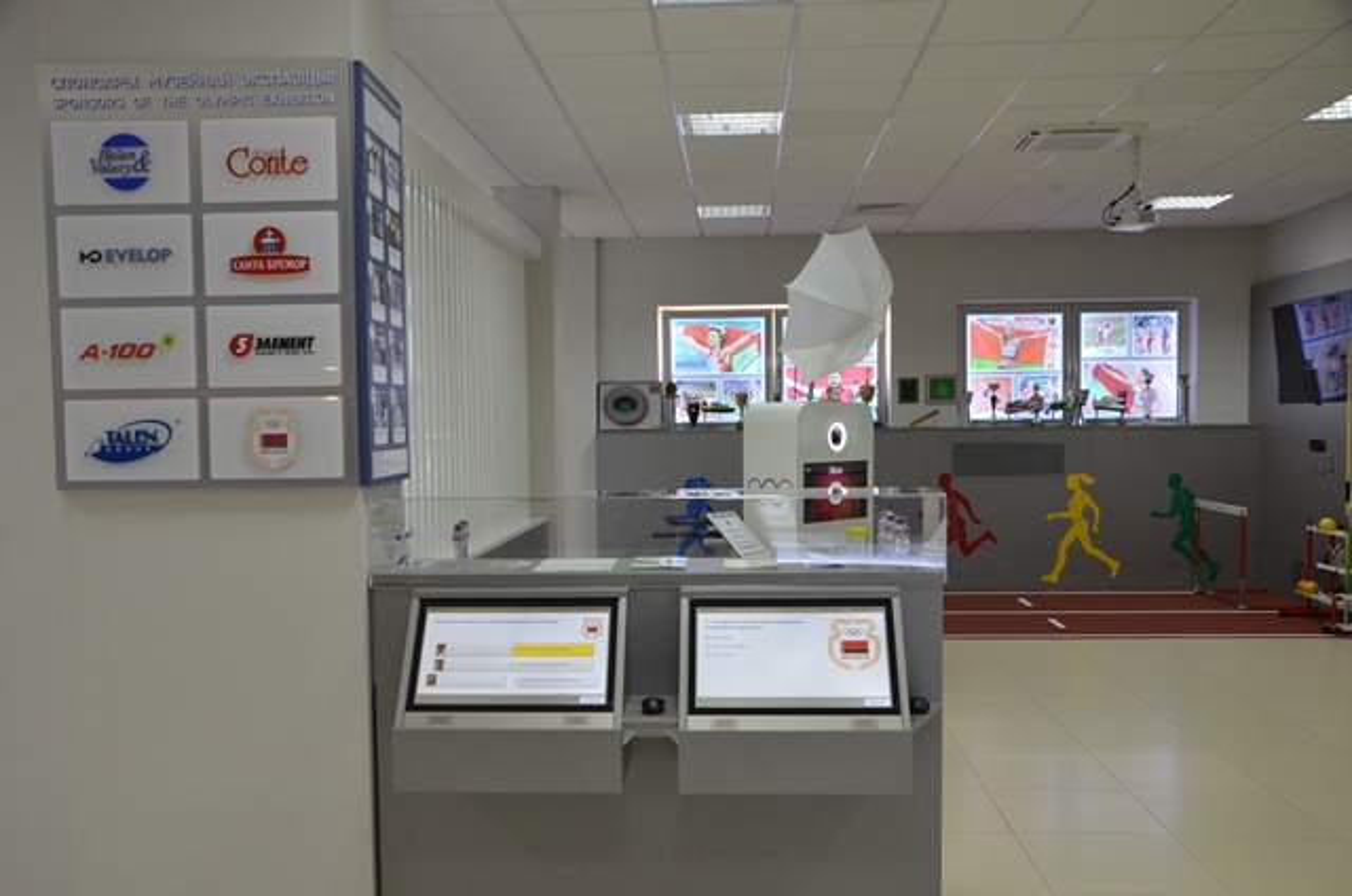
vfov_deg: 41.5
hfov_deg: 59.6
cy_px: 448
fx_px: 1181
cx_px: 676
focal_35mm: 32
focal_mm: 21
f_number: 5
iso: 1250
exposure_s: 1/100
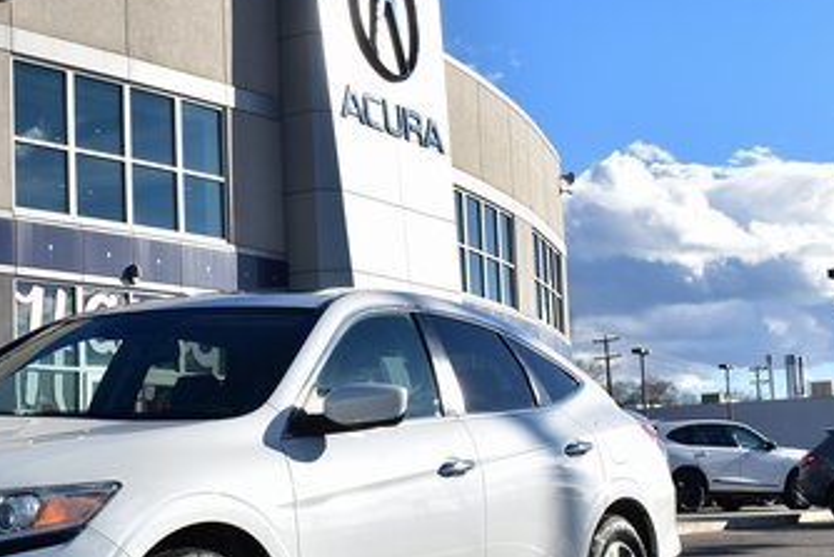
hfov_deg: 28.6
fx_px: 1599
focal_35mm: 69
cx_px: 172
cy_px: 337
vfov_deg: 19.7
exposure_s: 1/200
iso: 100
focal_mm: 24
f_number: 13
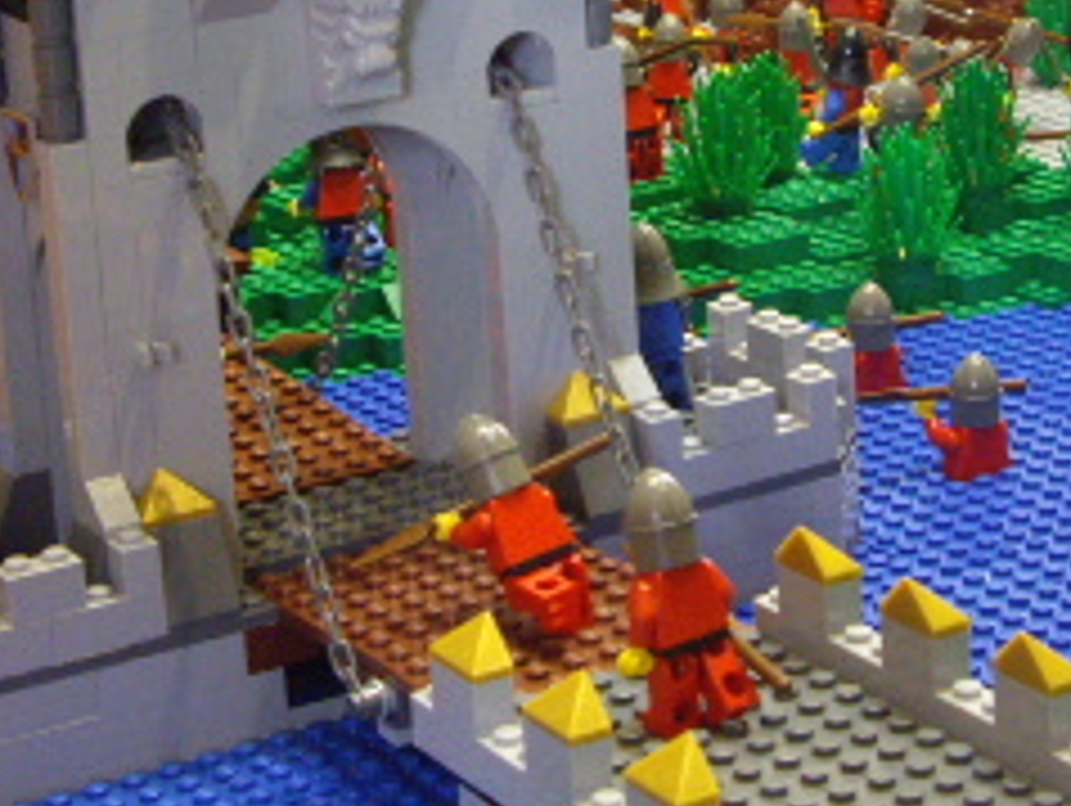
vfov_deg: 14.5
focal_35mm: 102
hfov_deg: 19.2
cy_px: 257
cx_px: 567
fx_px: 3159
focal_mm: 7.9
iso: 400
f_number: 2.8
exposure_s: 1/13
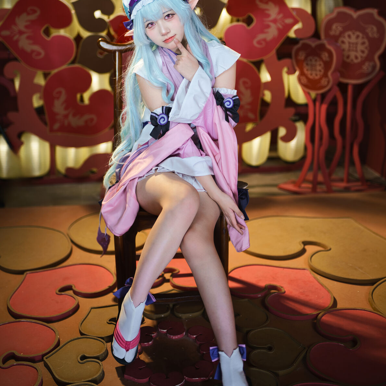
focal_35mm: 45
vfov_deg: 37.2
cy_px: 130
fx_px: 568
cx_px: 192
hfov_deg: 37.6
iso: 100
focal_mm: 35
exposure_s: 1/320
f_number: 1.4
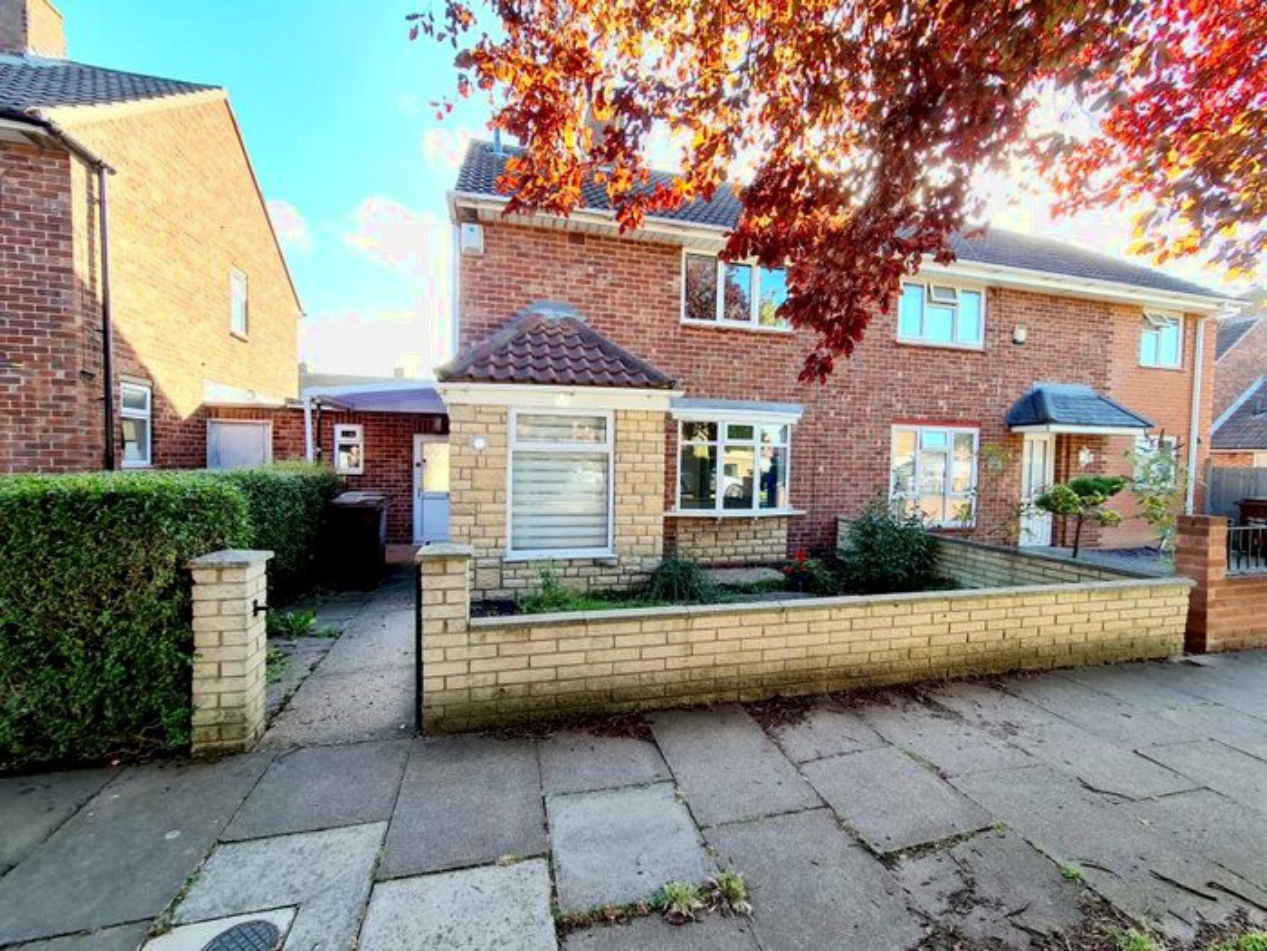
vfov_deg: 89.9
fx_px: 476
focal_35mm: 13
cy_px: 476
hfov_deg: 106.2
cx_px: 634
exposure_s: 1/167
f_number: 2.2
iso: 64
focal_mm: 2.2
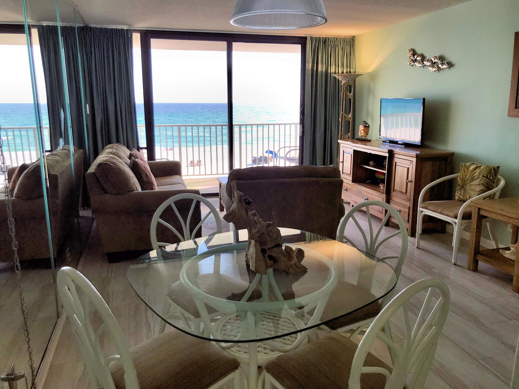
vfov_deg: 49.7
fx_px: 420
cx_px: 260
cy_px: 194
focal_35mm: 28
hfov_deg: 63.4
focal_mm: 3.99
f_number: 1.8
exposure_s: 1/266
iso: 20
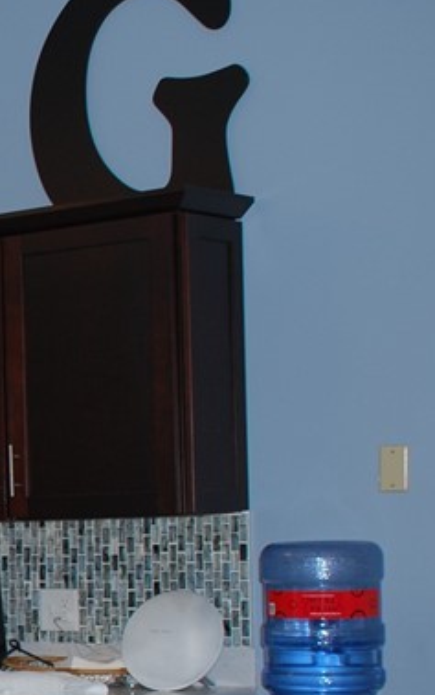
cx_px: -461
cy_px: 559
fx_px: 1991
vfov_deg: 19.6
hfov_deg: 11.2
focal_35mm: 105
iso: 200
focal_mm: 24
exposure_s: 1/60
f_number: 4
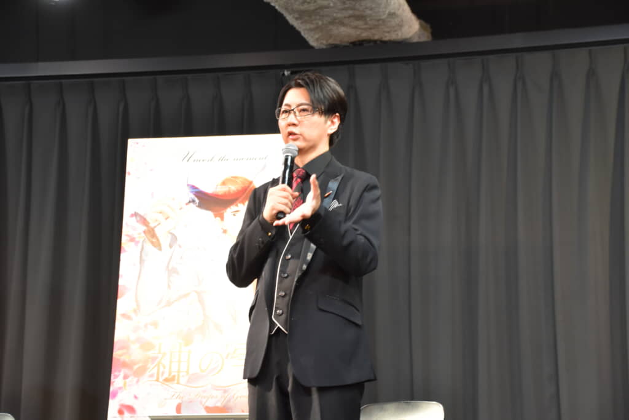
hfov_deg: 21.9
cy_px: 210
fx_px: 1625
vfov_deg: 14.7
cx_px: 314
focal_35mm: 93
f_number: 5
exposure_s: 1/40
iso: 800
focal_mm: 62
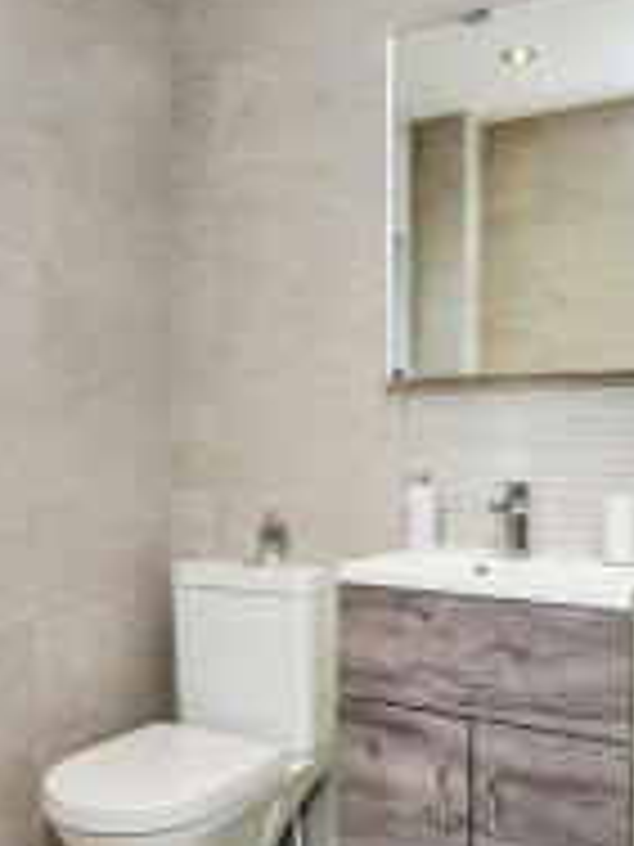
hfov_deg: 41.8
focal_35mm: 34
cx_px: 306
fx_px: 830
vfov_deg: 54.0
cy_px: 434
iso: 400
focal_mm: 14
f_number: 8
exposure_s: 1/80
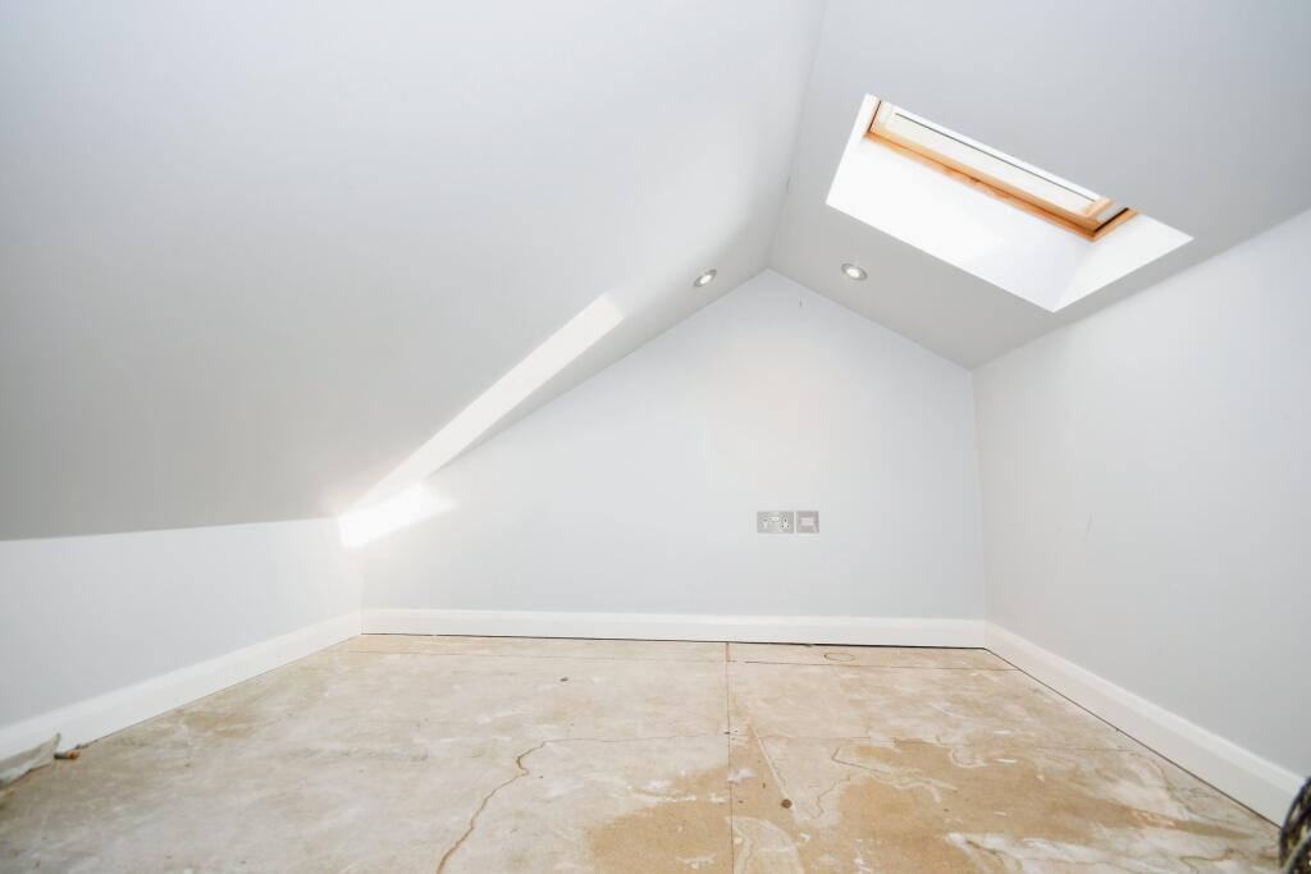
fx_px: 546
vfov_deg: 77.3
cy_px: 437
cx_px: 656
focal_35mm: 15
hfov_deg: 100.4
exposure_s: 1/100
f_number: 8
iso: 400
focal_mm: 10
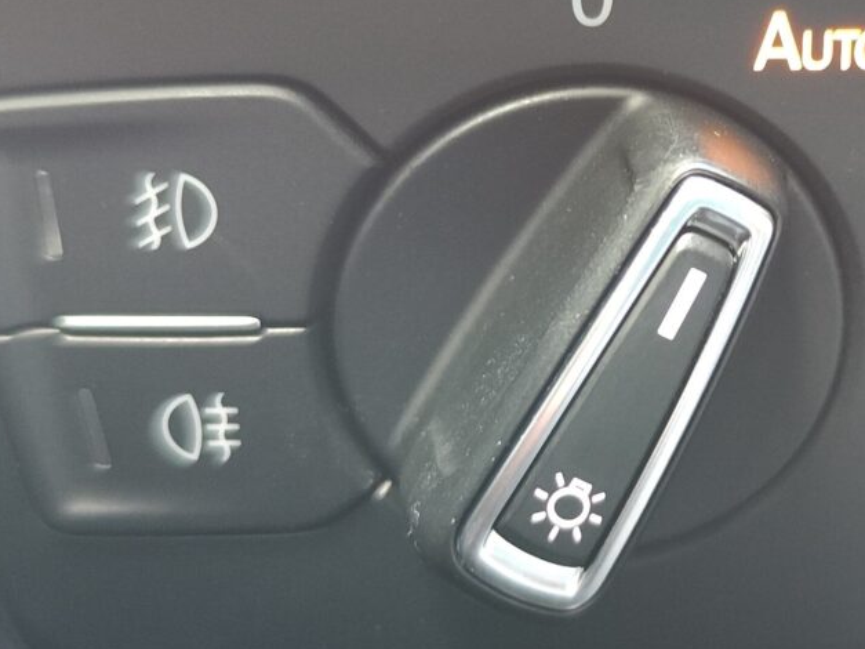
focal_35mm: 66
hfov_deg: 28.9
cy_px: 250
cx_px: 654
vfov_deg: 22.2
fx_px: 1649
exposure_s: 1/25
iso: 5630
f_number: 1.69
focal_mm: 7.01
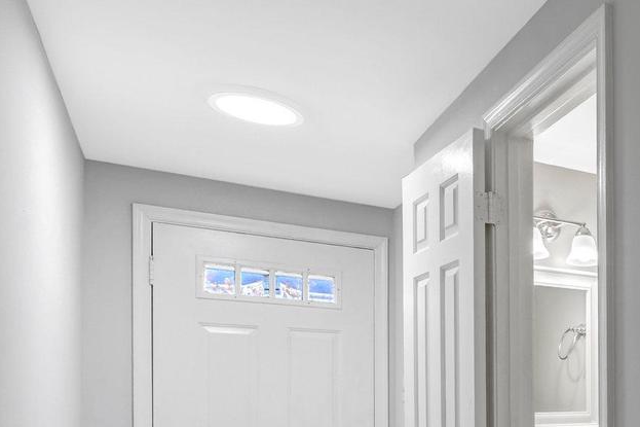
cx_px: 688
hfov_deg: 42.1
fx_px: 658
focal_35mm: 37
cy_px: 428
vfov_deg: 32.9
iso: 1250
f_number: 8
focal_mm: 16
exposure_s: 1/30
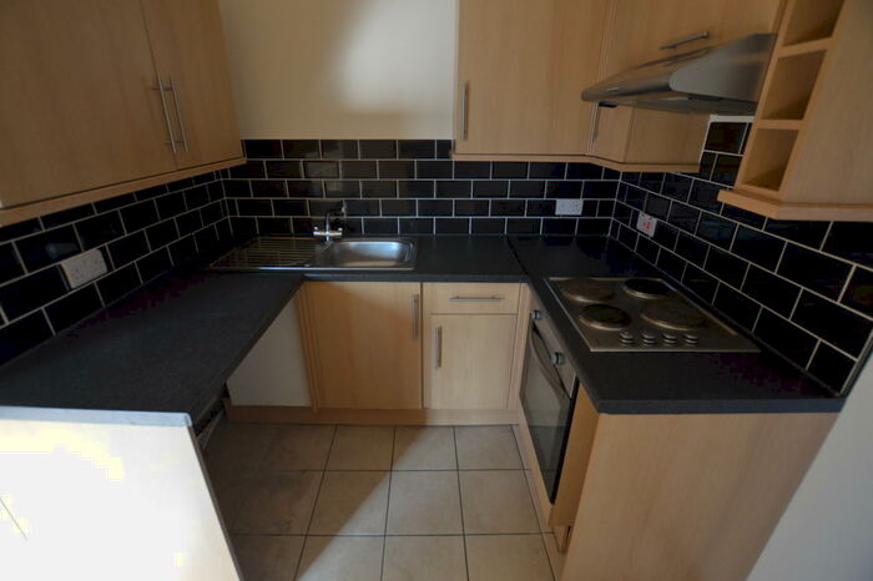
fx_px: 364
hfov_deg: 100.4
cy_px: 290
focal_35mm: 15
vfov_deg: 77.3
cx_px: 436
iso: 400
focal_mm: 10
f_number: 3.5
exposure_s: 1/80
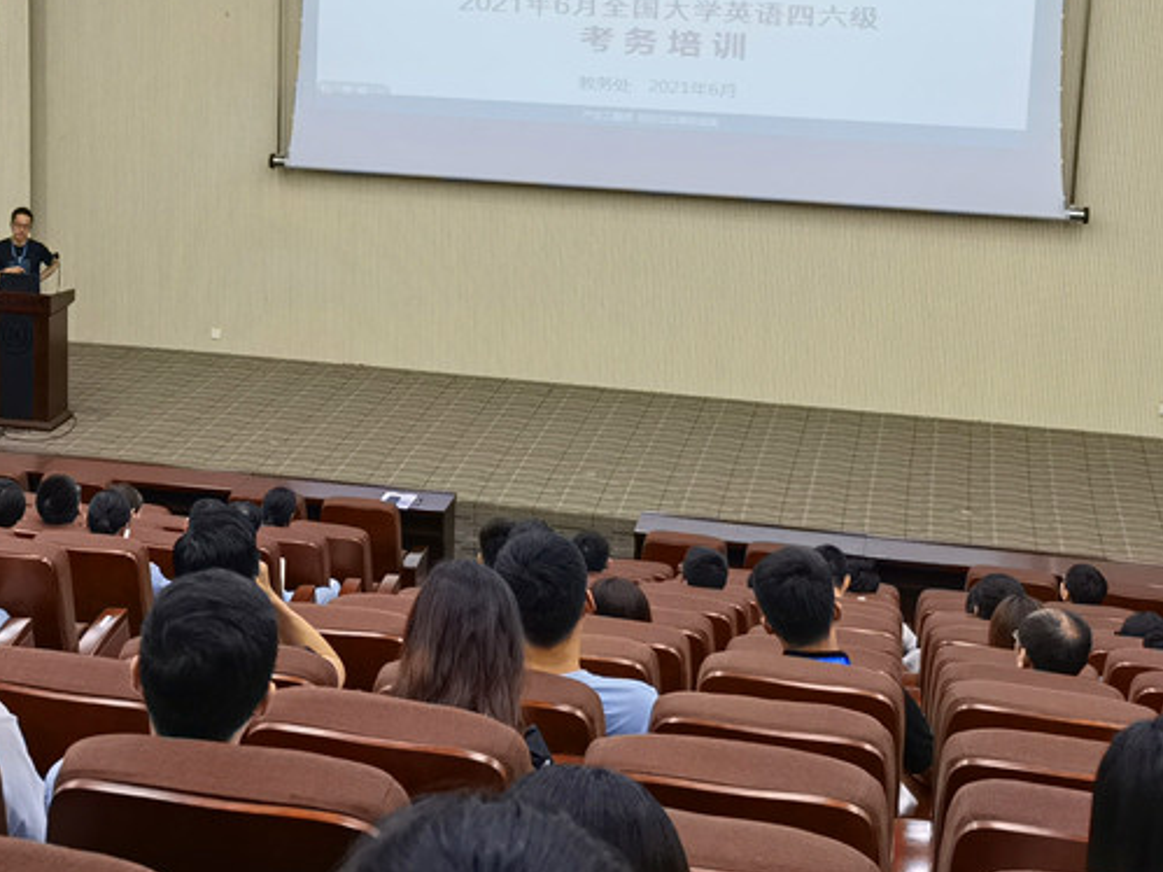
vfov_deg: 21.1
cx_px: 287
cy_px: 201
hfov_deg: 27.8
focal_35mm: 69
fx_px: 2318
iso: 200
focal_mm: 6.67
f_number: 1.9
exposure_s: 1/60
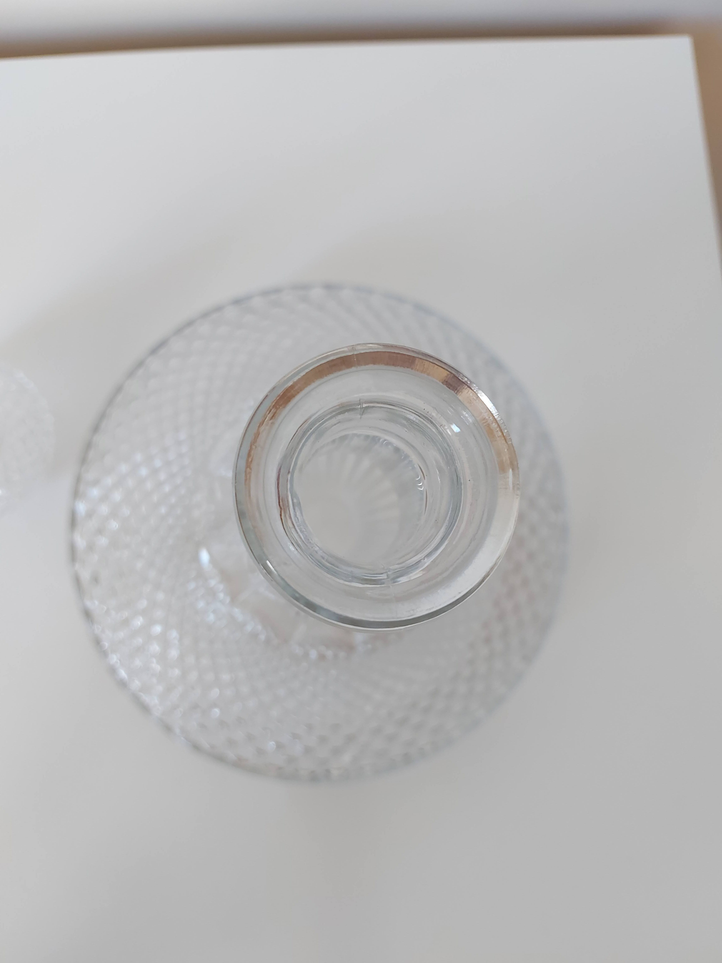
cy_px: 482
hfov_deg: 56.8
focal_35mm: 24
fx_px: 667
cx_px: 361
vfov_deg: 71.6
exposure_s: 1/60
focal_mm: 5.23
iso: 125
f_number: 1.8
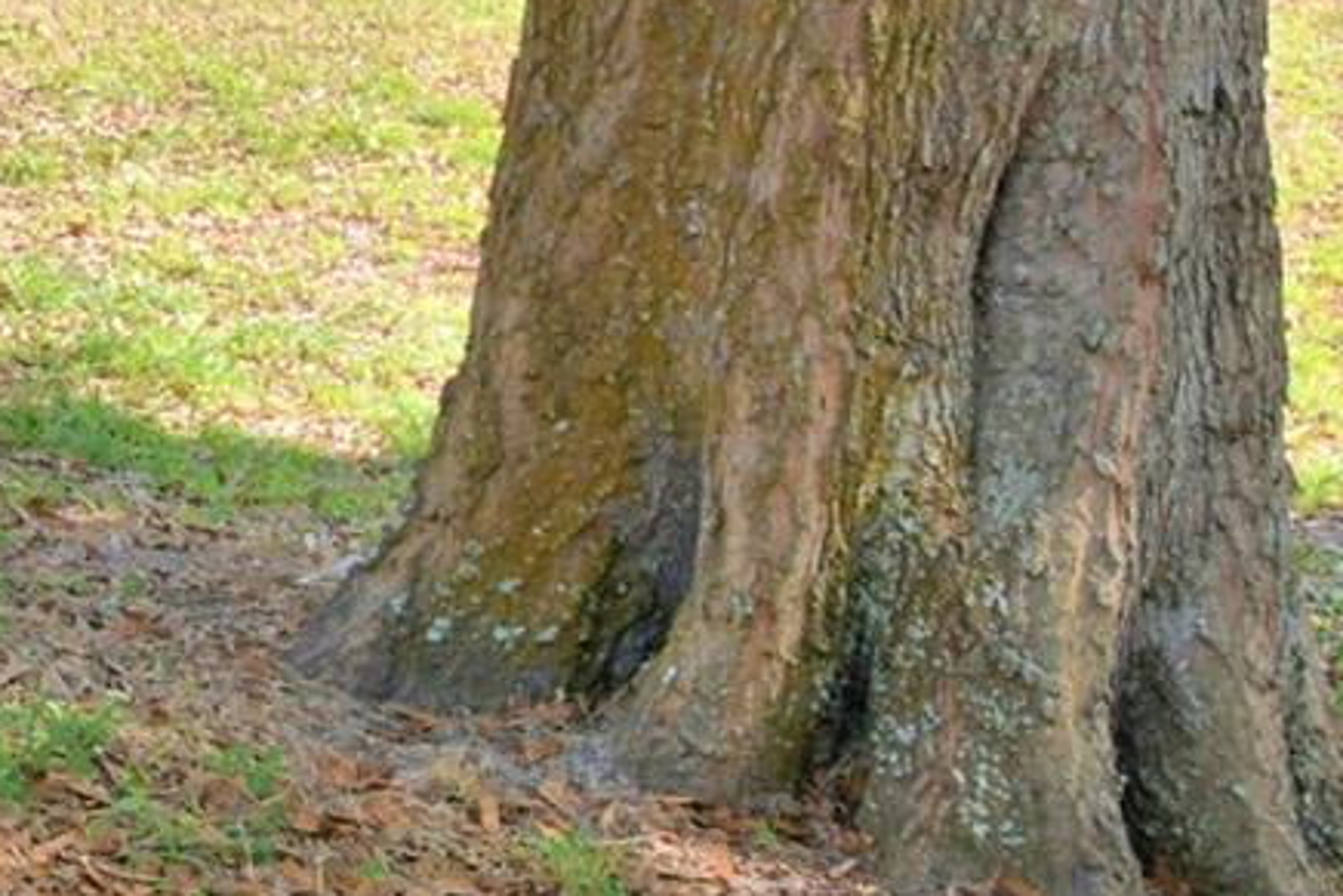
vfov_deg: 12.0
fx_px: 4105
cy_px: -339
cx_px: -949
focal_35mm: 110
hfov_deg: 16.2
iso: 200
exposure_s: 1/320
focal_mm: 20
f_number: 5.6
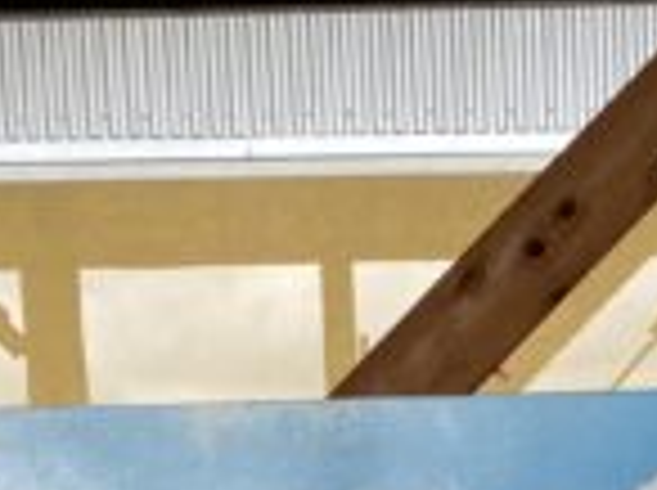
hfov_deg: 14.2
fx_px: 2596
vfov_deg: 9.6
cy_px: 1187
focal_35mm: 137
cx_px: 684
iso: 32
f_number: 1.8
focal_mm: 4.25
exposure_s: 1/262
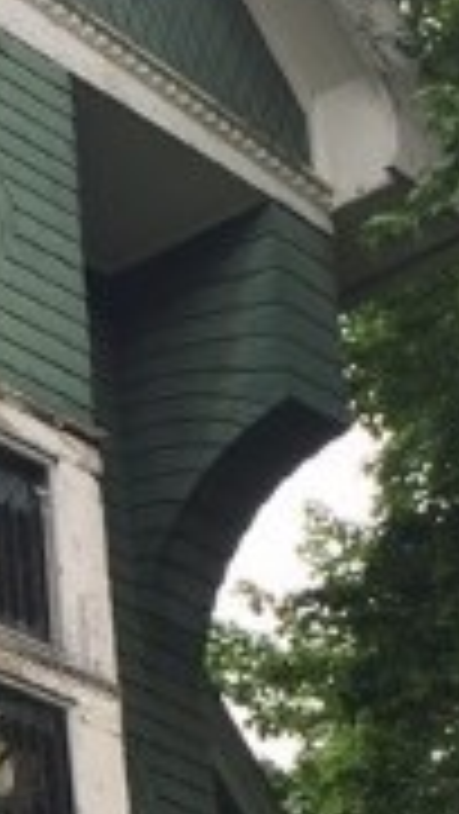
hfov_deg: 8.9
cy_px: 868
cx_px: -212
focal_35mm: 134
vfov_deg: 15.6
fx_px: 2895
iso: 32
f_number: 2.2
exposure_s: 1/618
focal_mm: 4.15
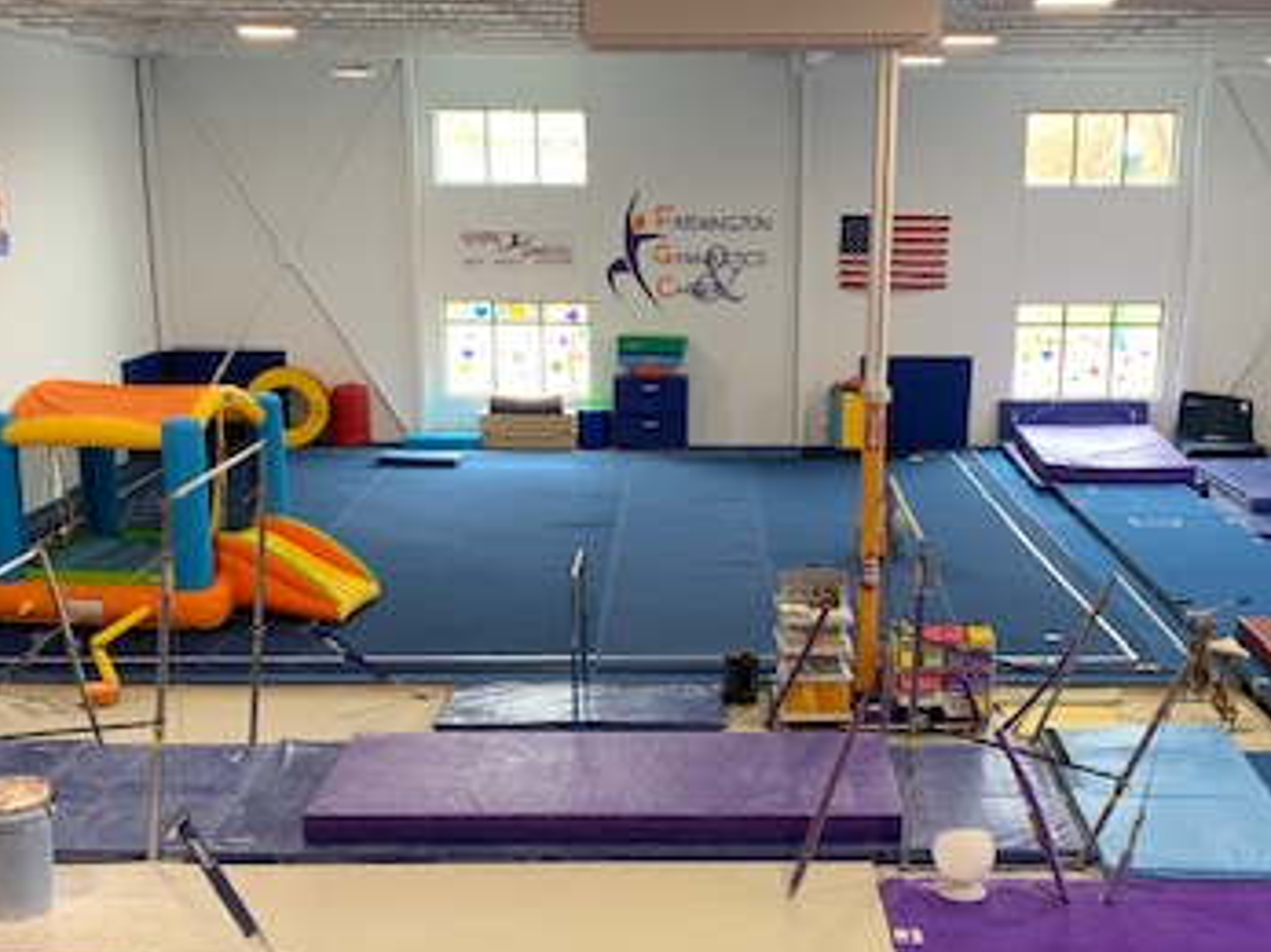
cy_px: 644
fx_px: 1762
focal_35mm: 48
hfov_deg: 39.5
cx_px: 747
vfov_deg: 30.0
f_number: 1.8
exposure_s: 1/98
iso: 100
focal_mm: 4.25
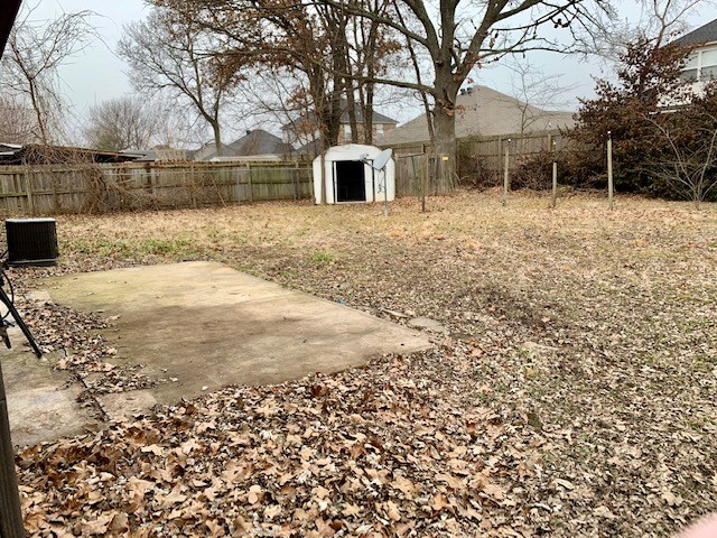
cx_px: 358
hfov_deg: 67.3
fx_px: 539
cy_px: 269
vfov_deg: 53.1
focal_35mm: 26
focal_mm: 4.25
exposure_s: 1/237
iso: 25
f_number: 1.8
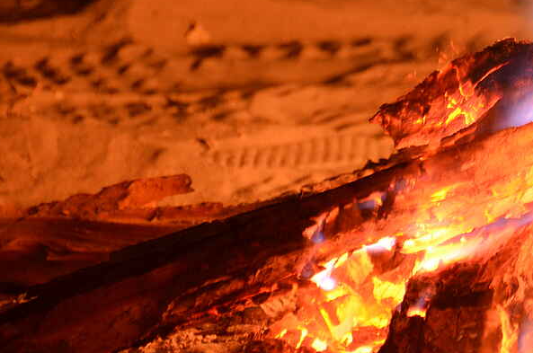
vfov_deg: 1.5
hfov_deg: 2.3
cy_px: 133
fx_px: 13152
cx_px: 618
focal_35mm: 890
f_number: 6.3
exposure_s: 30
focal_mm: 220
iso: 100
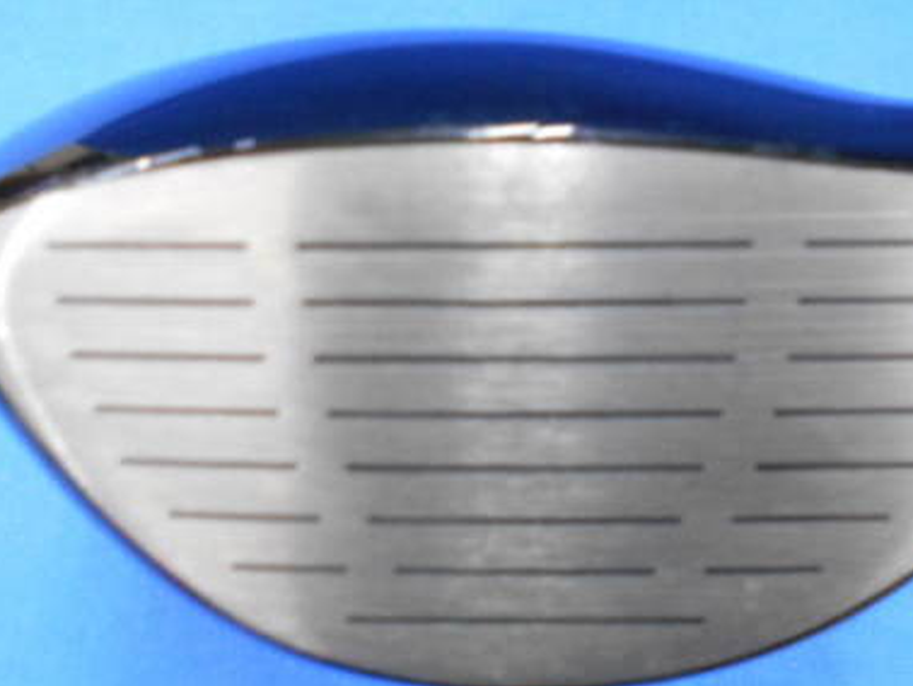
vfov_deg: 32.8
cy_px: 403
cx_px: 488
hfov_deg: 42.9
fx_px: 1161
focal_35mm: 44
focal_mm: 4.6
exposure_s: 1/20
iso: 400
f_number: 3.2
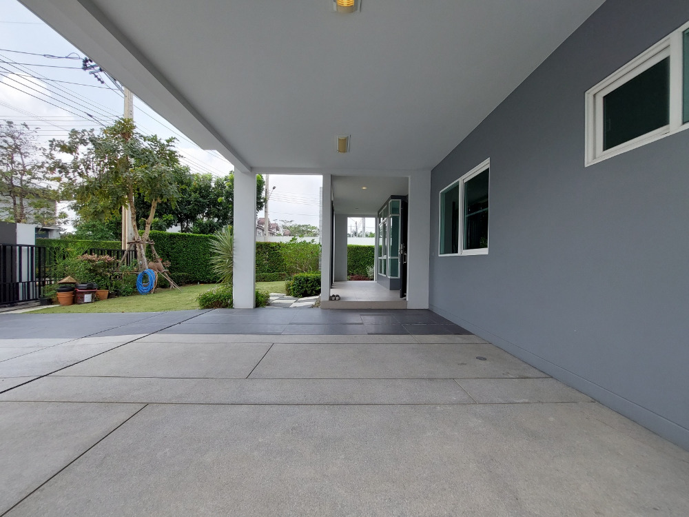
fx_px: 259
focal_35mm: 13
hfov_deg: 106.2
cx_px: 344
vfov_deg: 89.9
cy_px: 258
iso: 50
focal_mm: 1.74
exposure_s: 1/542
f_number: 2.2
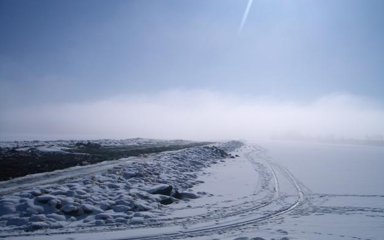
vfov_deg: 33.5
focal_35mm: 38
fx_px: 398
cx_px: 196
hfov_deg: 51.5
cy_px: 143
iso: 50
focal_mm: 5.8
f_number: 4.3
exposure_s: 1/2000
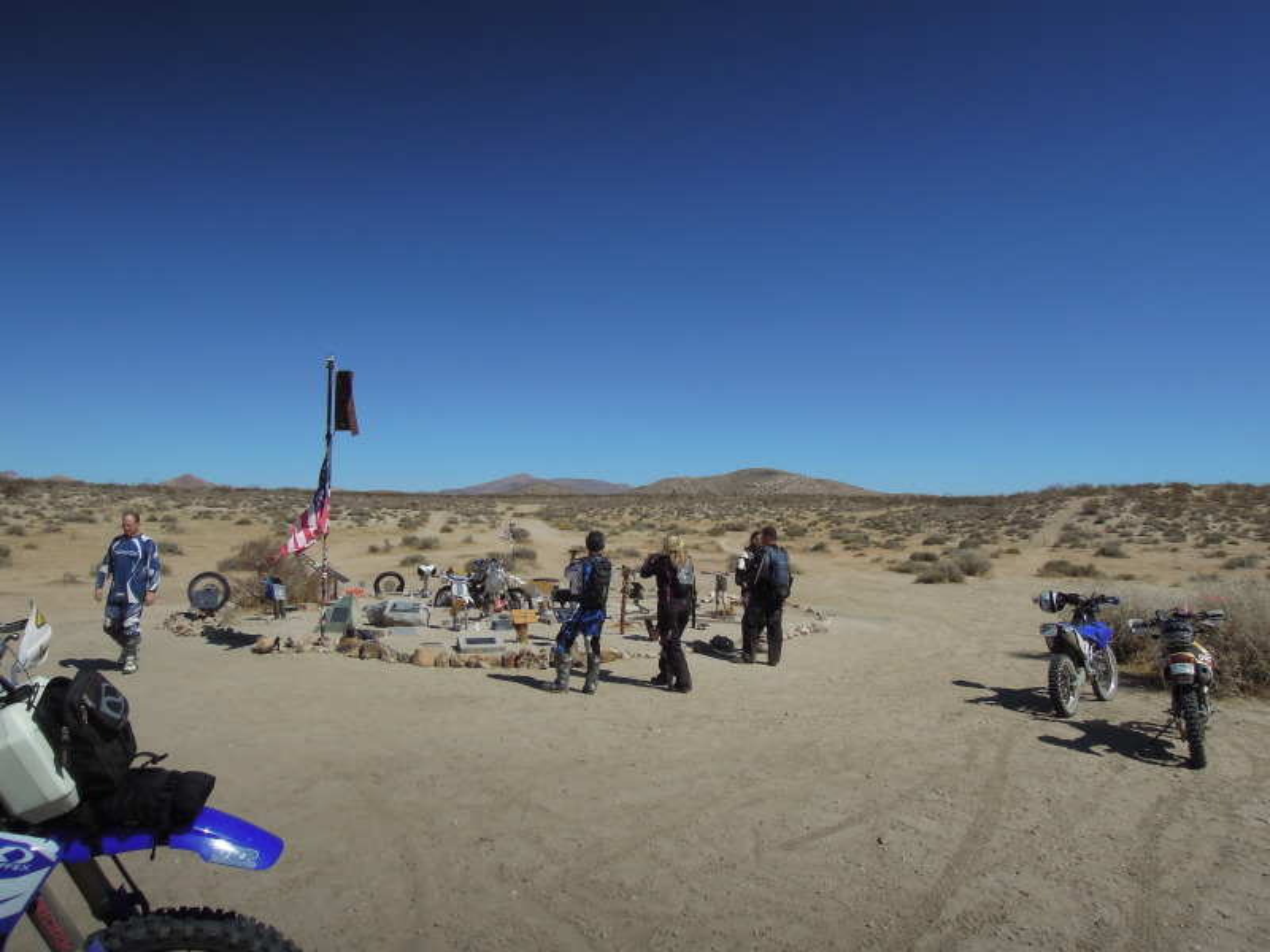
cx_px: 635
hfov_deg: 71.6
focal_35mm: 24
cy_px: 476
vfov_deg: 56.8
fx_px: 881
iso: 160
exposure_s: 1/1600
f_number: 6.3
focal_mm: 4.3
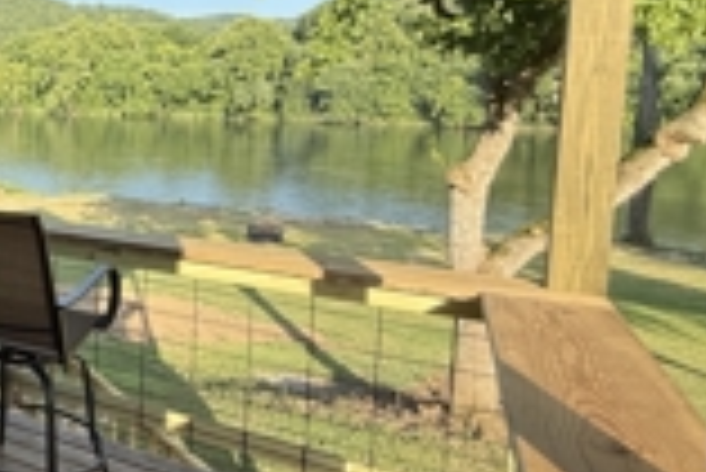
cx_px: -166
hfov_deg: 37.3
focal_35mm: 37
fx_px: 726
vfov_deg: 35.5
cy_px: 144
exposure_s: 1/686
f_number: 2.2
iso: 64
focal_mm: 2.22
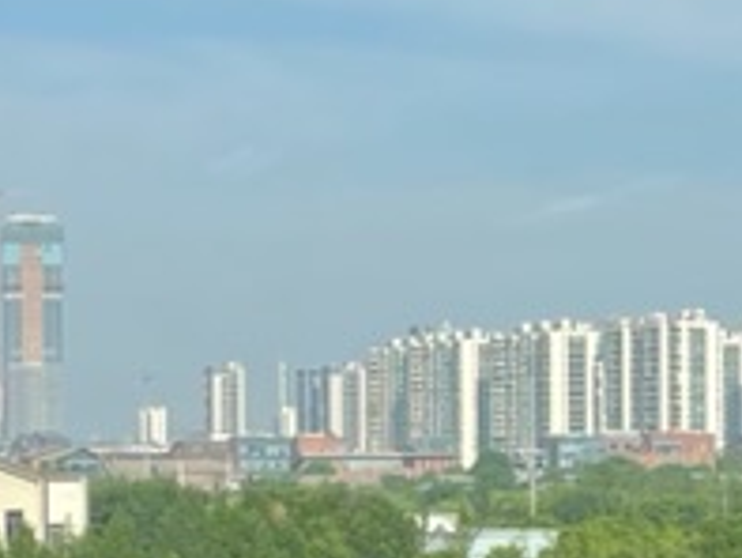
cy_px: 603
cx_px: 343
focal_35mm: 169
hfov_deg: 11.7
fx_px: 3625
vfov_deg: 8.7
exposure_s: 1/1182
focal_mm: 4.2
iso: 32
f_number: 1.6
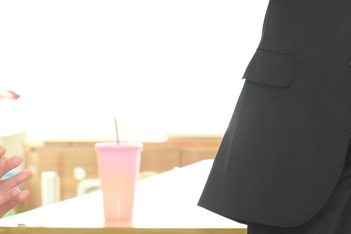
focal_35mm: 461
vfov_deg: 3.0
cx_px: 306
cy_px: -31
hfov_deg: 4.5
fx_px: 4494
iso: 3200
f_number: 6.3
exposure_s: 1/250
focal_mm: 120
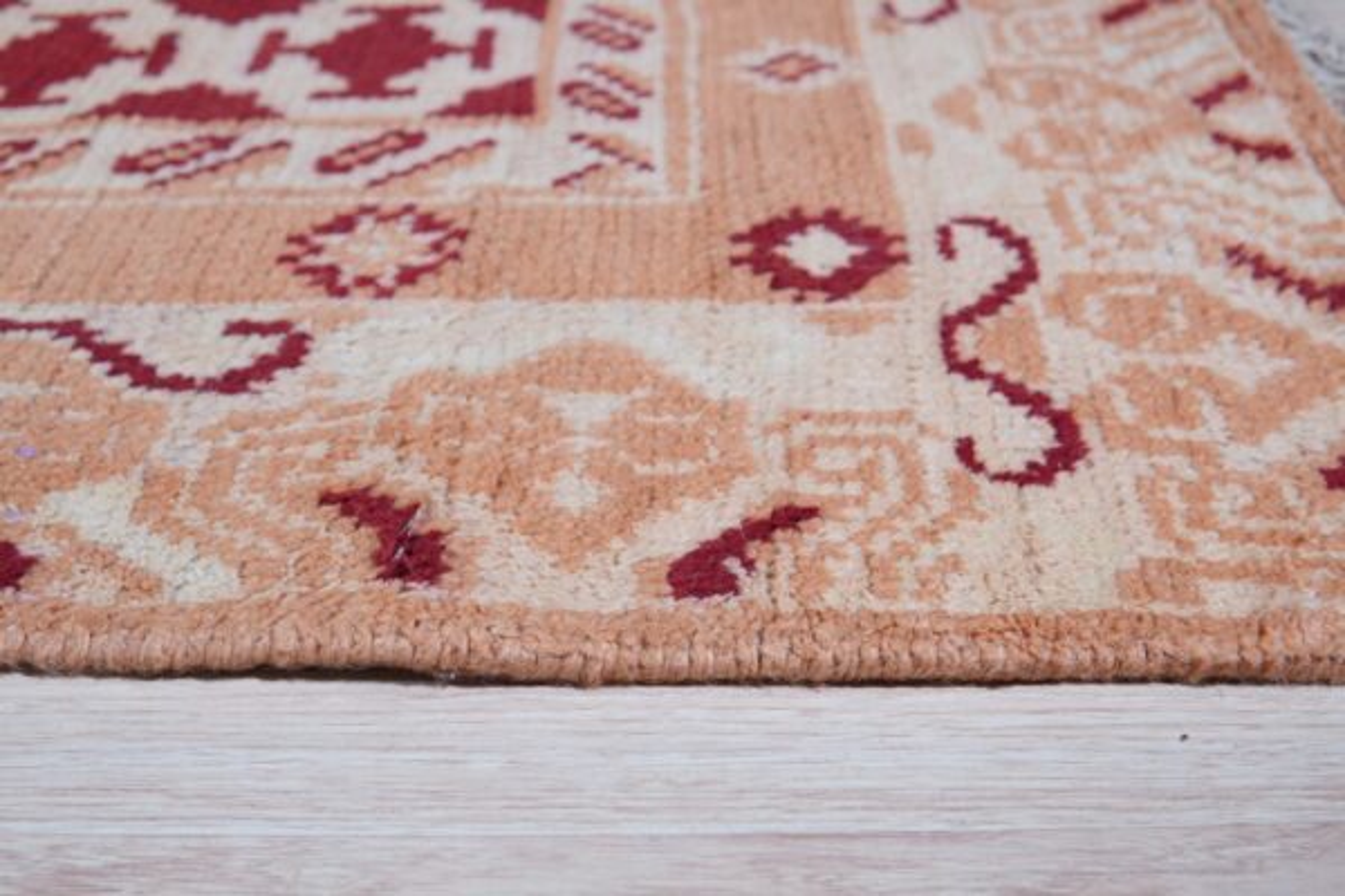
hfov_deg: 43.6
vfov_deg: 29.9
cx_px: 672
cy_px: 448
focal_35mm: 45
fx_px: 1681
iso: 320
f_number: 5
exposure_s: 1/125
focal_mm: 30
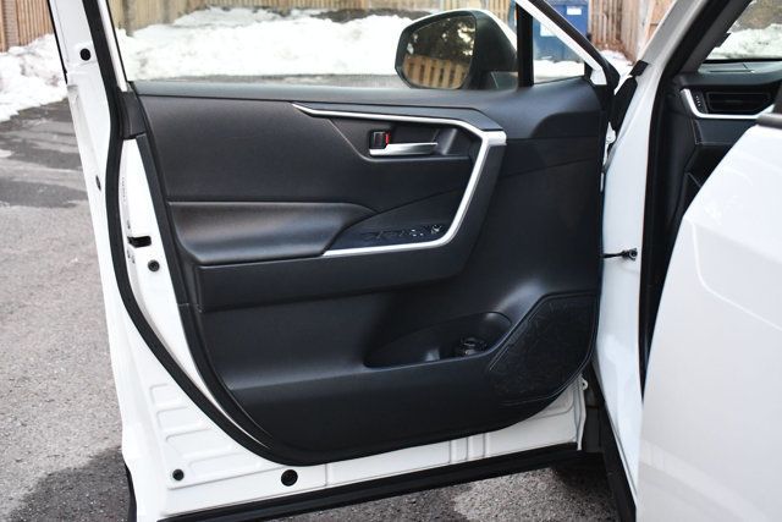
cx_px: 391
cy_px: 261
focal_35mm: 42
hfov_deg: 46.4
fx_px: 912
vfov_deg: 31.9
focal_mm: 28
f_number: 4.2
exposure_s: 1/125
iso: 3200
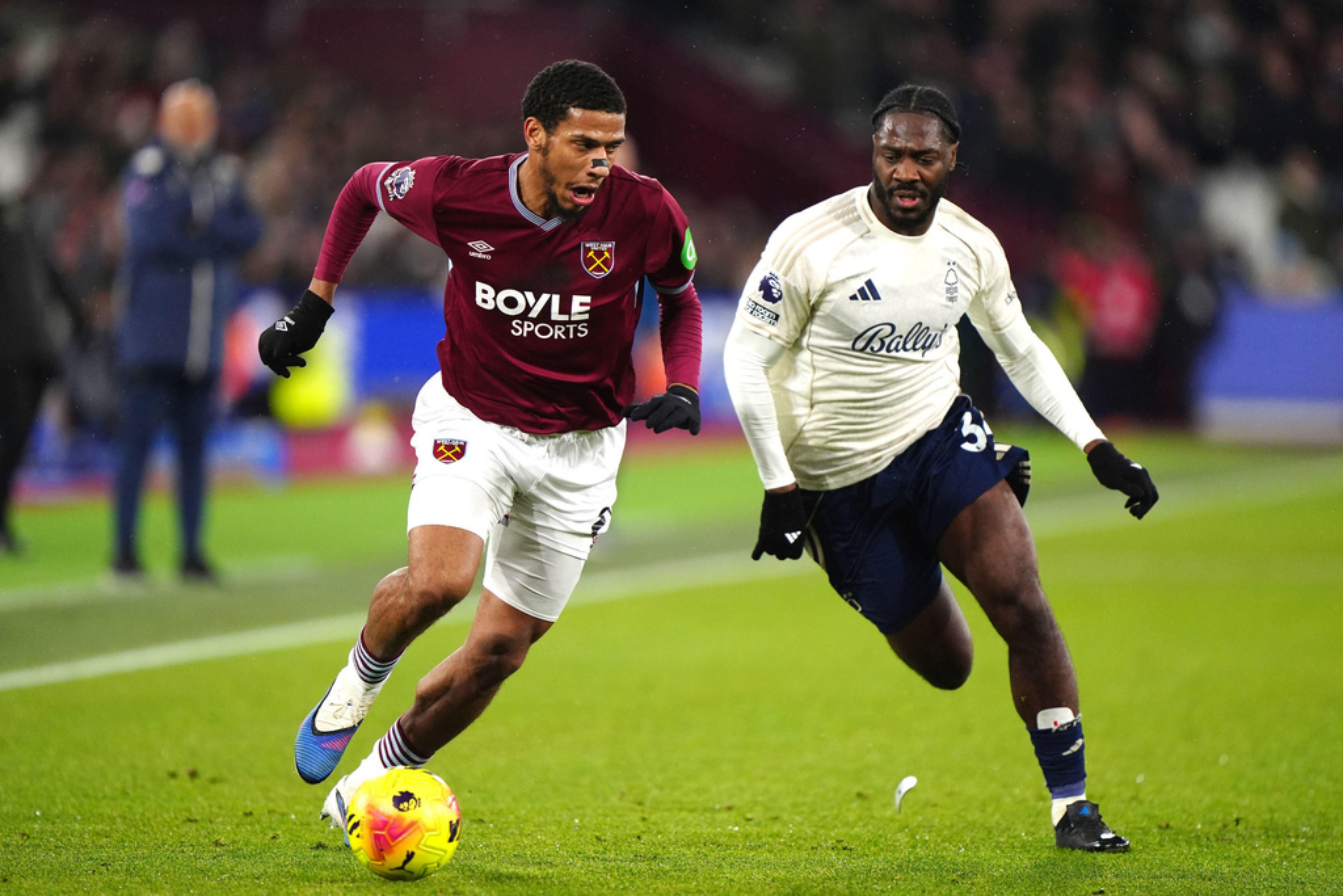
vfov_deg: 3.4
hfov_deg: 5.2
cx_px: 672
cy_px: 448
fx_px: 14923
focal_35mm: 400
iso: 2500
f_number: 2.8
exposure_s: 1/2000
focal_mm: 400
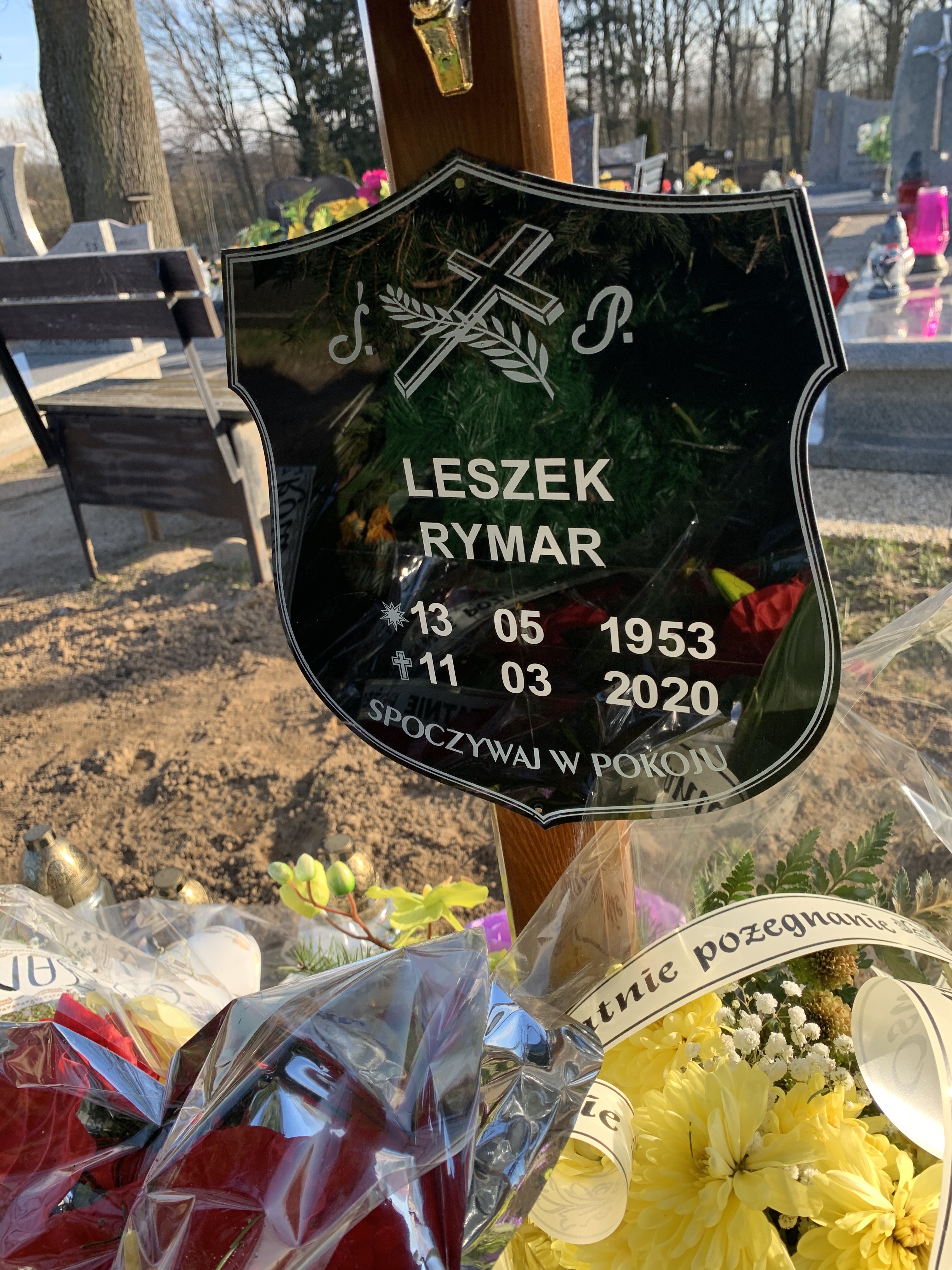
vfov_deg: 67.3
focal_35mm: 26
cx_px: 476
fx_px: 953
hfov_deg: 53.1
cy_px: 635
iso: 25
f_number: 1.8
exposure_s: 1/389
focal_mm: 4.25
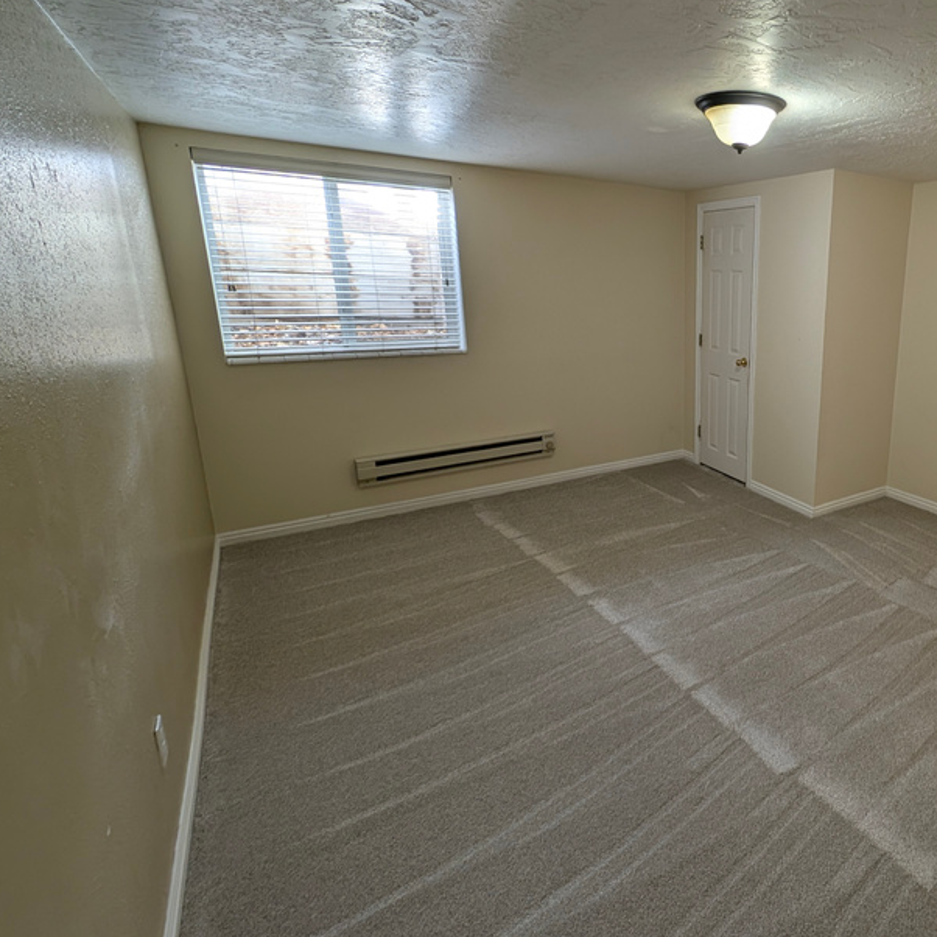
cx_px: 733
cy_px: 416
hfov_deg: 73.4
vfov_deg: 80.4
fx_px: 551
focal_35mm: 18
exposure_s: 1/24
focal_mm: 2.23
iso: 38
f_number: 1.95
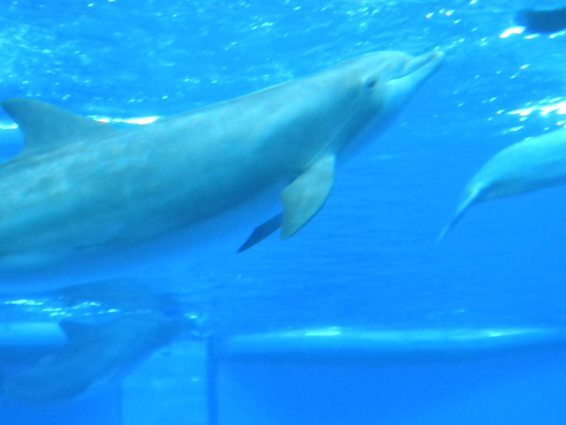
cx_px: 284
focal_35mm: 61
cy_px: 213
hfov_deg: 31.7
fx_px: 997
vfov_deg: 24.0
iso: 1324
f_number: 4.7
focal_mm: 10.7
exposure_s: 1/67.8
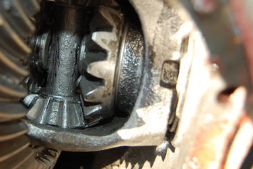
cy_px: 67
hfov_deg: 38.1
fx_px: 359
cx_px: 71
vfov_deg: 26.5
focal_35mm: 51
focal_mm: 20
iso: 320
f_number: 3.8
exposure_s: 1/160
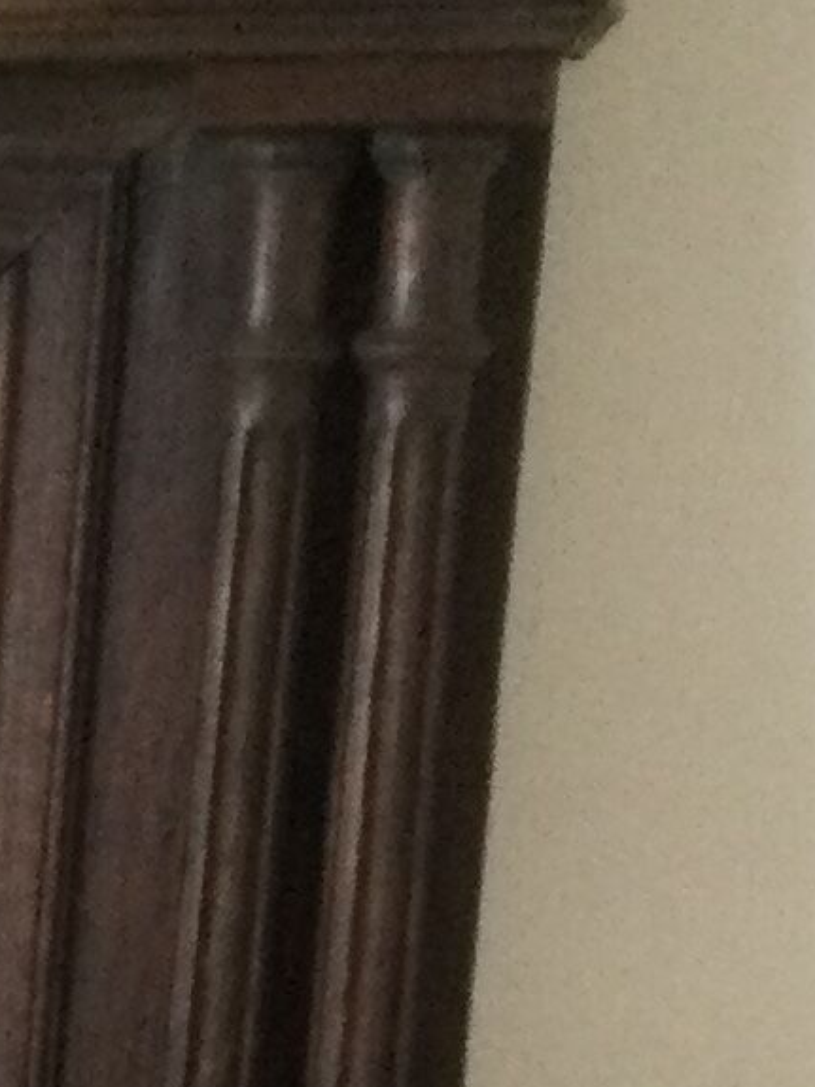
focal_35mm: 176
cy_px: 1811
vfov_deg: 10.7
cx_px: -1222
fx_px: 5527
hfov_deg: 7.8
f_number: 2.4
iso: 125
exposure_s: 1/33
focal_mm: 3.3
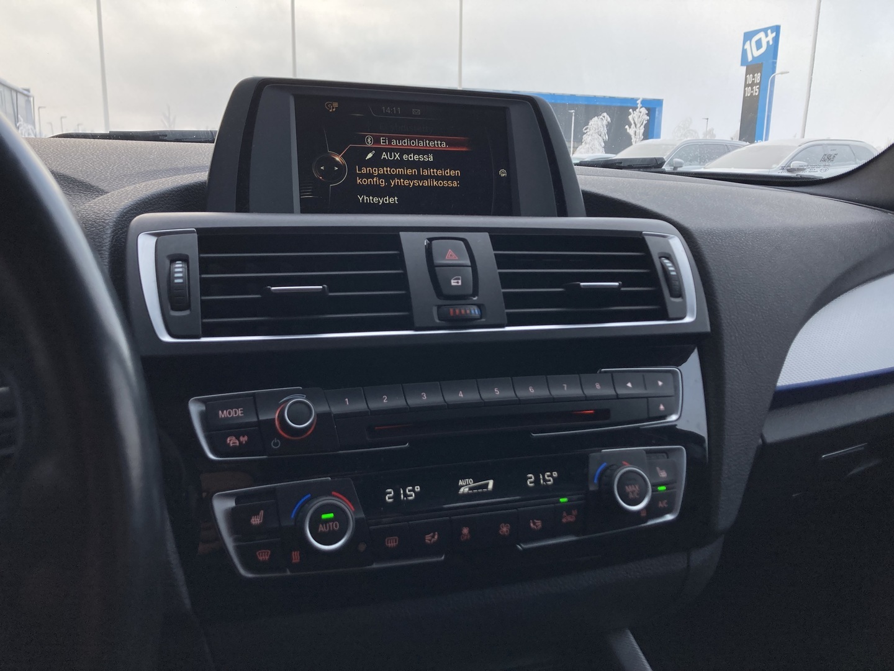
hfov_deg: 63.4
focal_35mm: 28
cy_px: 336
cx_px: 447
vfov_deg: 49.7
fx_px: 723
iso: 20
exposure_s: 1/139
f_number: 1.8
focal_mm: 3.99
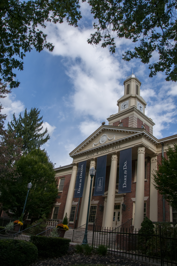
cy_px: 133
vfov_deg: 67.4
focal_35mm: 27
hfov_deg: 47.8
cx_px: 88
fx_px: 200
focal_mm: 18
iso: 200
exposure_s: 1/160
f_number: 16
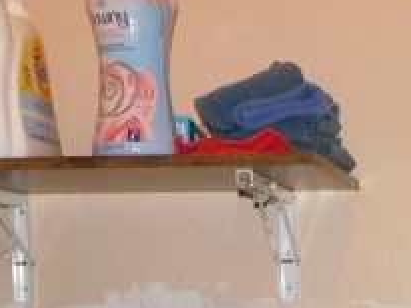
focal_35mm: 115
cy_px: 506
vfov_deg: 12.1
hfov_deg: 16.2
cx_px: 525
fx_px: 1366
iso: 200
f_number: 3
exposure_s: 1/30
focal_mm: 4
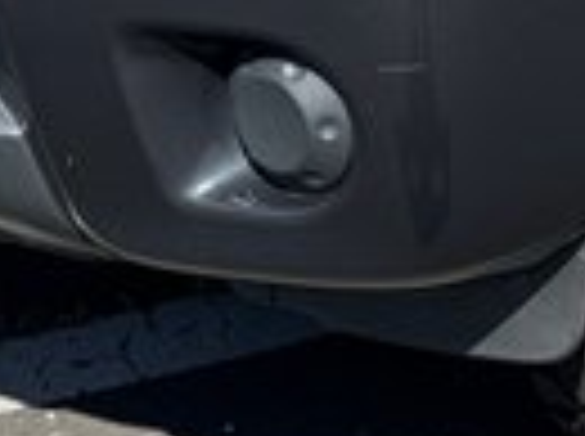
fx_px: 2244
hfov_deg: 14.5
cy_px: -306
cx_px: 630
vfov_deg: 10.5
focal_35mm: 133
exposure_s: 1/3802
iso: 80
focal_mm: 6.76
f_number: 1.78
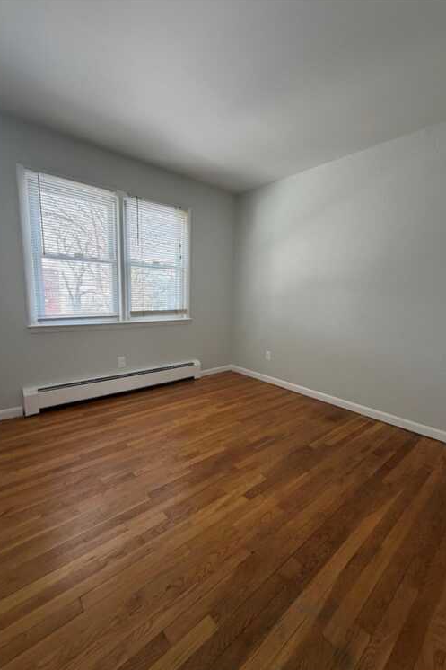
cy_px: 339
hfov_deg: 77.3
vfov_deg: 100.4
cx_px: 217
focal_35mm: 15
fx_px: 279
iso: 125
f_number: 2.2
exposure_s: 1/121
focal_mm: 2.22
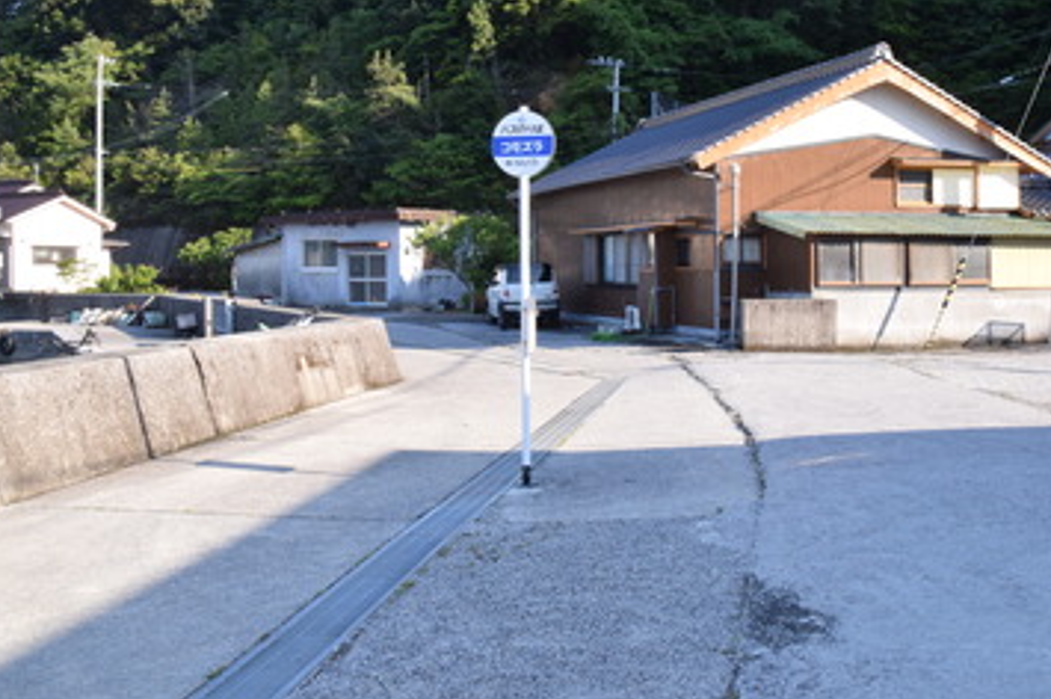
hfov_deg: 48.4
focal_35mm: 40
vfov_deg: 33.2
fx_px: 1167
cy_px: 278
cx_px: 598
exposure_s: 1/160
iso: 800
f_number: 13
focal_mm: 22
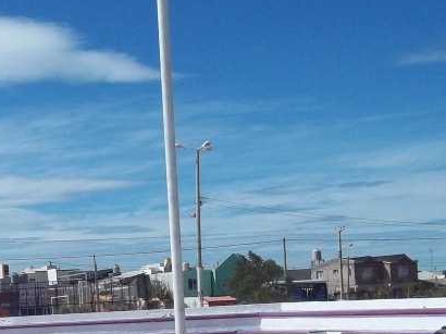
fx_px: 1030
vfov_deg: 18.1
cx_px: -95
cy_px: 305
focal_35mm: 80
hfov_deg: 22.4
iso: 80
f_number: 5.5
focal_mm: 5.7
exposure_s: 1/800
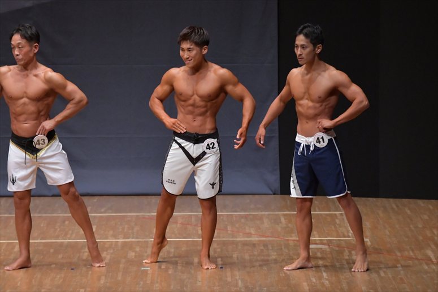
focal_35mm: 285
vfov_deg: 4.8
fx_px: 3466
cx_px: 219
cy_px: 146
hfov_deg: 7.2
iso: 6400
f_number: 5.6
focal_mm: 190
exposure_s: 1/400
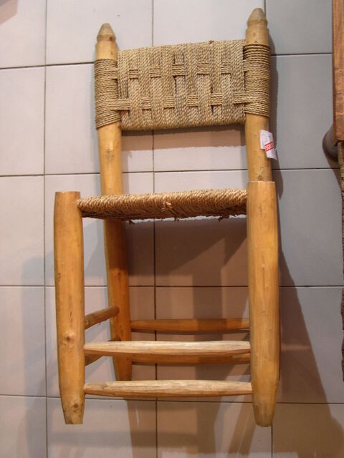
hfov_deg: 30.9
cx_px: 172
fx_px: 623
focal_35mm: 47
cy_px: 229
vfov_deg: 40.4
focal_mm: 10.1
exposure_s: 1/5.1
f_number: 3.1
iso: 108
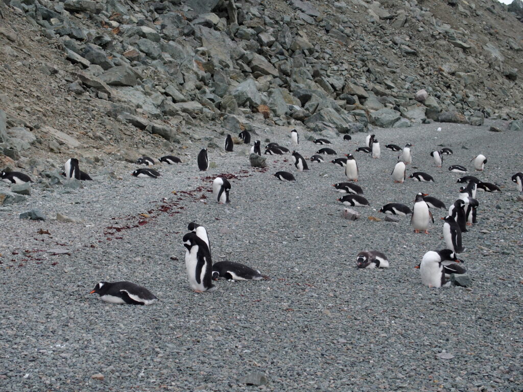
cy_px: 196
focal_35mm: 100
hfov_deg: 19.6
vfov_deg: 14.8
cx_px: 262
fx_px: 1511
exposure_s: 1/400
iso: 100
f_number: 3.5
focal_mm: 21.2
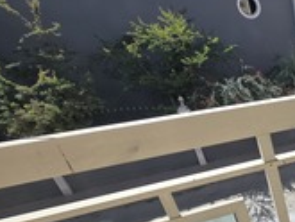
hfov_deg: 35.1
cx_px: 385
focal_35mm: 36
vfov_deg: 37.1
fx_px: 307
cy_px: 201
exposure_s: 1/1157
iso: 40
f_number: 1.9
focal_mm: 2.2
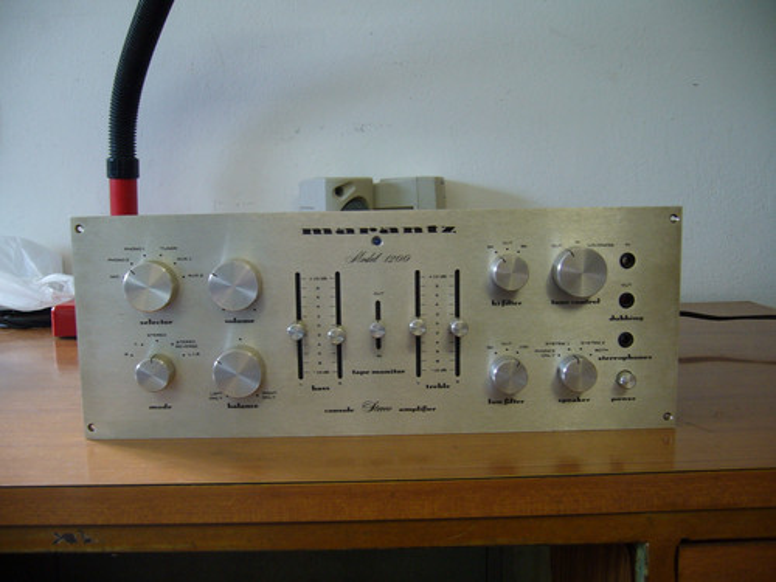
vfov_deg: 40.7
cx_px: 388
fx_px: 785
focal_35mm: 35
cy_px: 291
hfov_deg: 52.6
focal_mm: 5.8
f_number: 2.8
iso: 100
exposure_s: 1/20
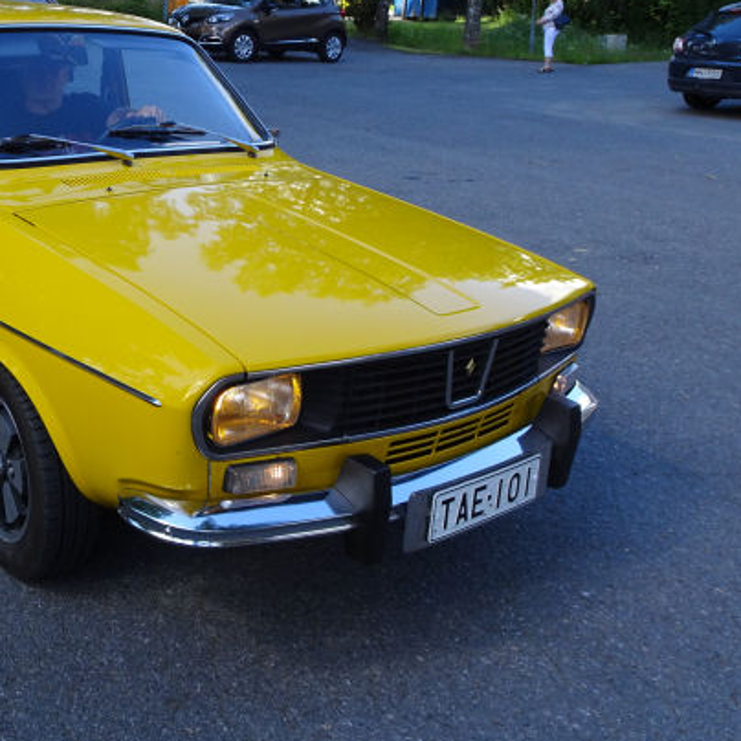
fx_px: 1017
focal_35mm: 42
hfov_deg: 37.9
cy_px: 218
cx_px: 103
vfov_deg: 39.3
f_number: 3.5
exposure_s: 1/200
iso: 80
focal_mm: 4.1
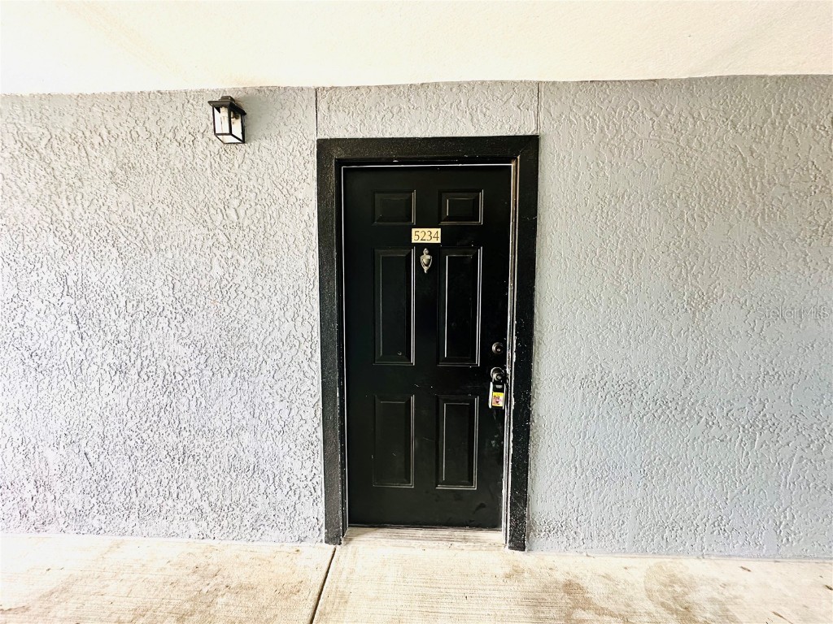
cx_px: 416
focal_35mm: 14
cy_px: 312
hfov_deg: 102.1
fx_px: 337
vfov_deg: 85.7
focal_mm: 2.22
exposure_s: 1/60
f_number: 2.2
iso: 640
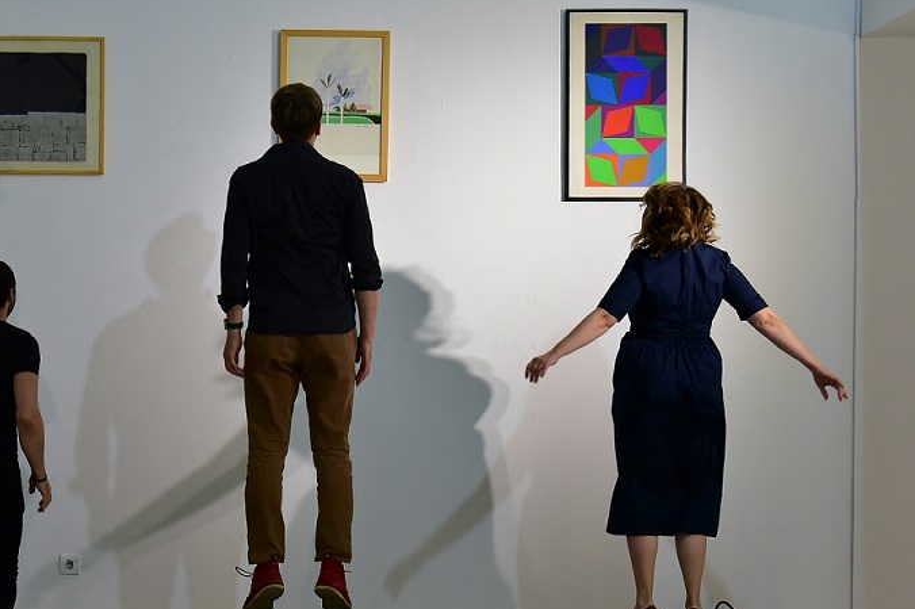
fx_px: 1372
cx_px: 300
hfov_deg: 36.5
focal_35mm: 54
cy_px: 380
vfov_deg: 25.0
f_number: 8
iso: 2000
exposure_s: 1/160
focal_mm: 38
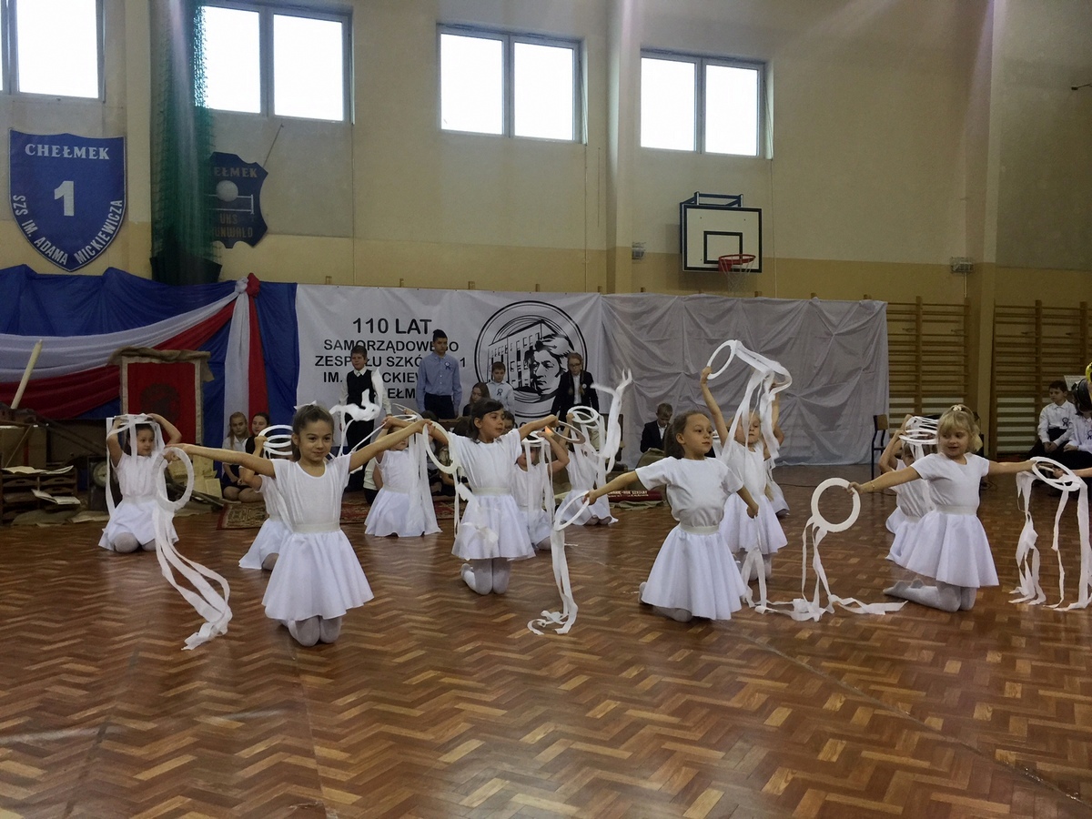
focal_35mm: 29
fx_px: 915
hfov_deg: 61.7
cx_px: 546
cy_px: 410
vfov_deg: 48.2
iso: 80
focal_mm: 4.15
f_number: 2.2
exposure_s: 1/33
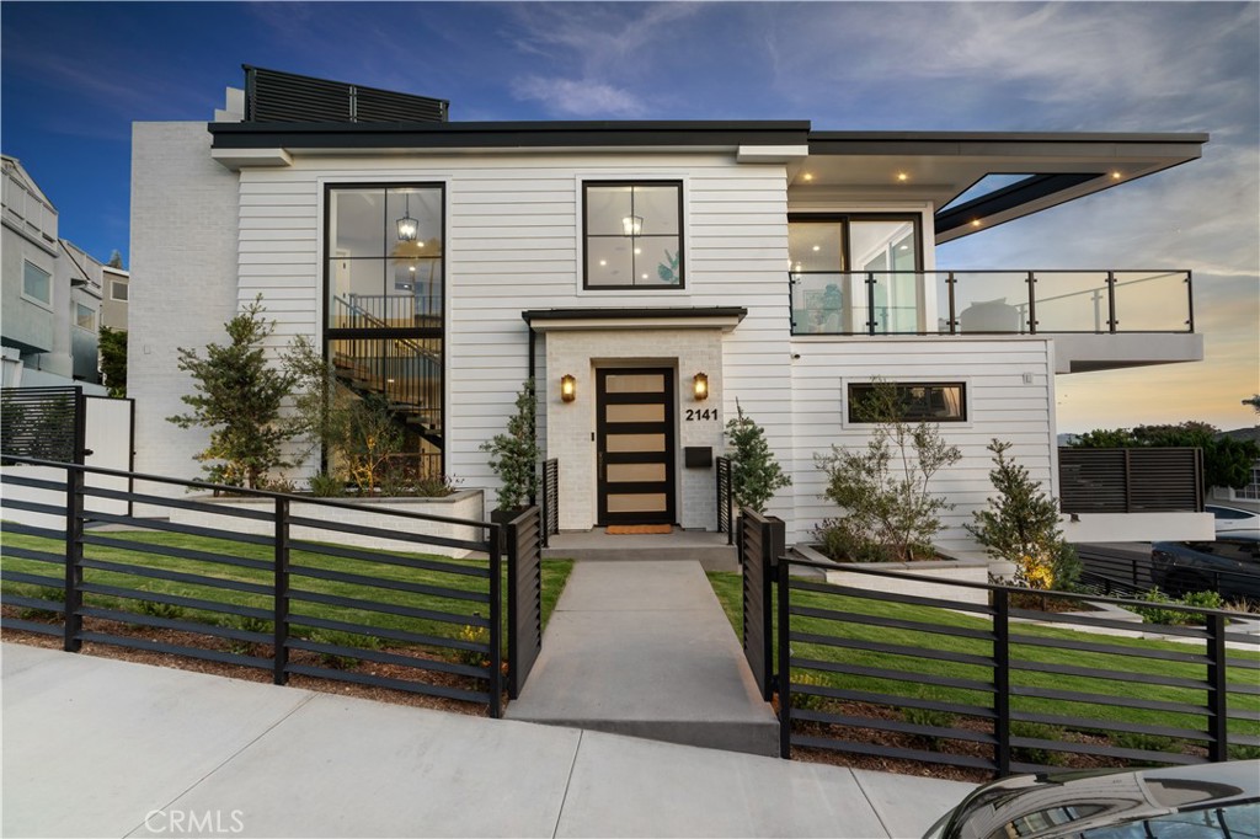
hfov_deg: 96.8
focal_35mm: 16
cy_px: 420
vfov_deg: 73.7
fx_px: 560
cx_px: 630
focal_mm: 16
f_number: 9
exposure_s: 1/5
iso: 640
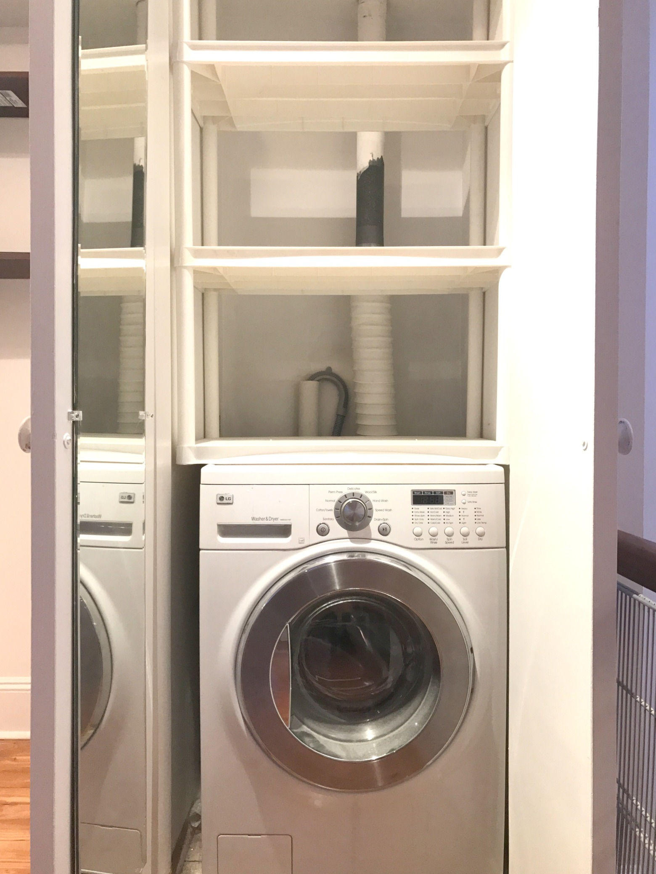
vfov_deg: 63.4
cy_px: 437
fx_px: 707
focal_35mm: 28
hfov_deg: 49.7
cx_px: 328
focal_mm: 3.99
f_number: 1.8
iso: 160
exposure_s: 1/40
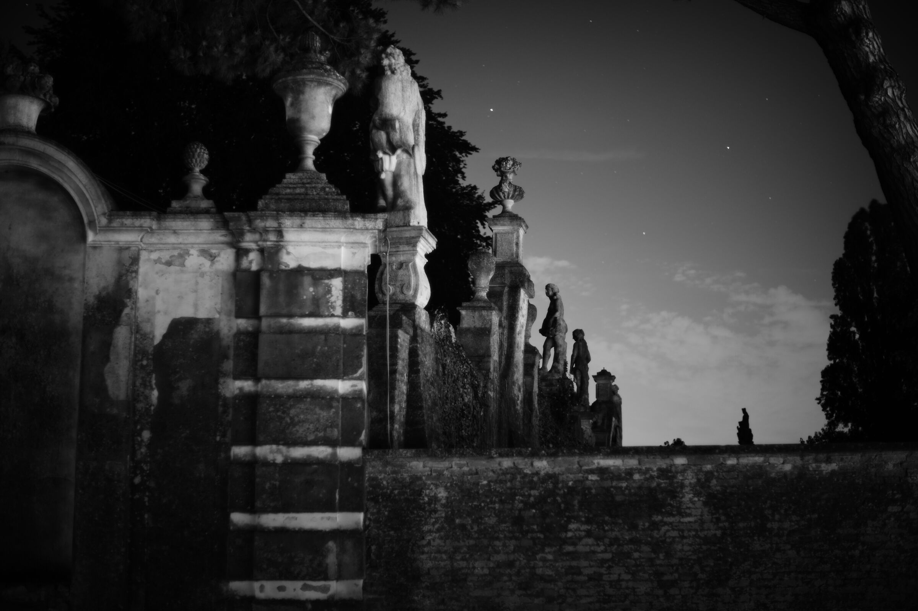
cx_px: 459
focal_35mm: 50
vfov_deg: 27.0
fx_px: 1274
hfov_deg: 39.6
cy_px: 306
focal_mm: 50
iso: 200
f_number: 1.4
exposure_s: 6
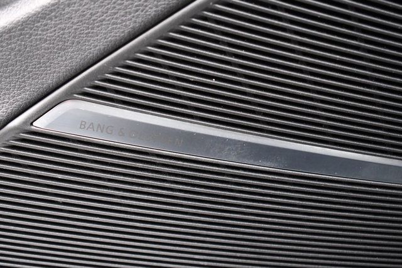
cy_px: 134
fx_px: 871
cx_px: 201
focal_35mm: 78
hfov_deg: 26.0
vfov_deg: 17.5
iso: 3200
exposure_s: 1/80
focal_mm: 52
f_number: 5.6
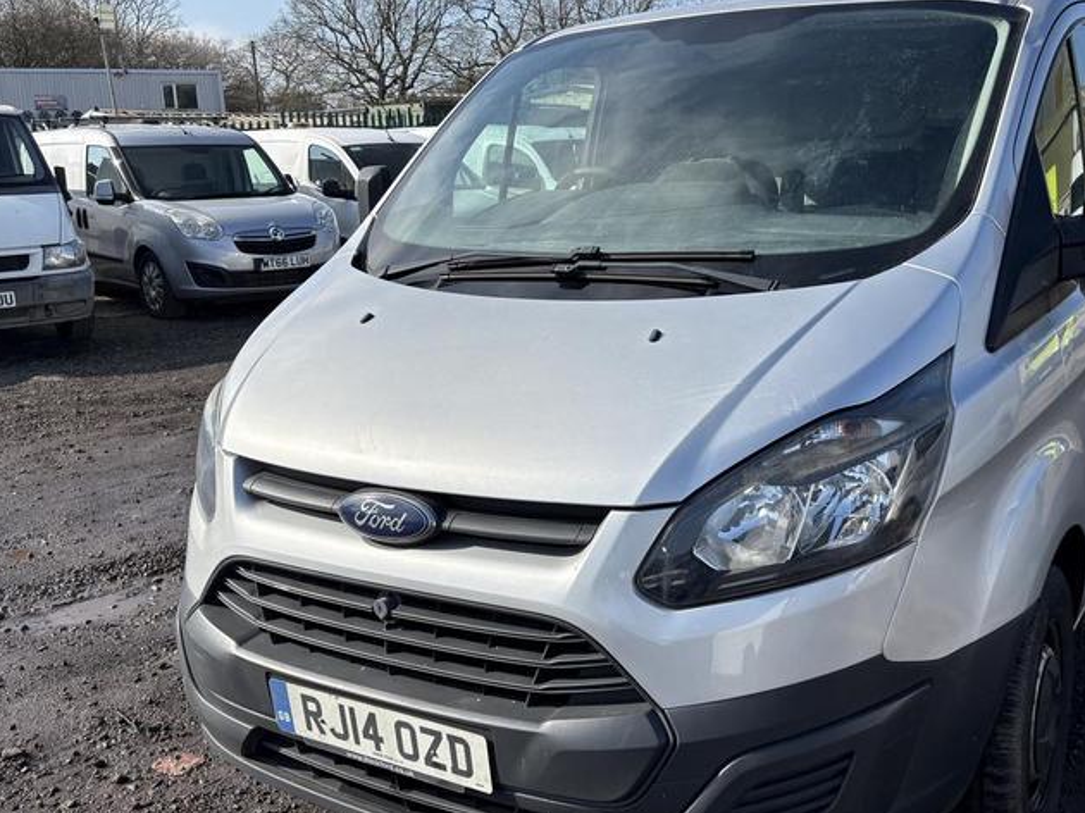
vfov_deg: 38.6
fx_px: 1159
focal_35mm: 37
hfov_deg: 49.7
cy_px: 412
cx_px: 677
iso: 50
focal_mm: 5.96
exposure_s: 1/3125
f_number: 1.6
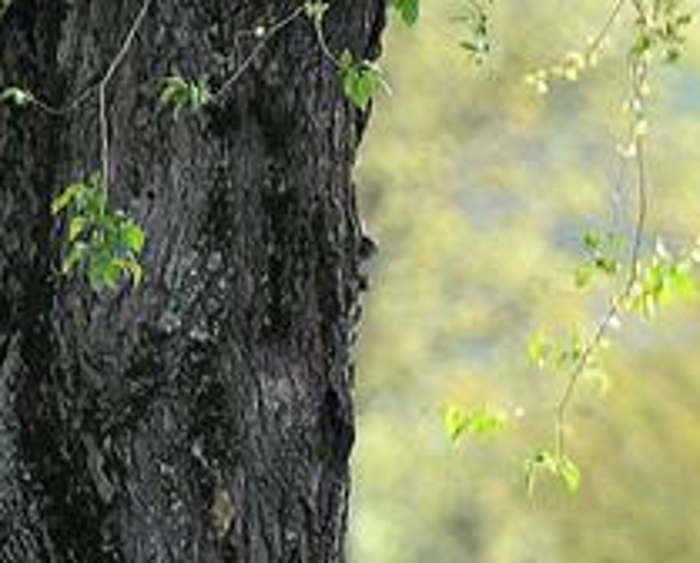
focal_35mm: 832
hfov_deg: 2.3
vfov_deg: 1.9
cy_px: 1413
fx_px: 17269
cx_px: 2187
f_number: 5
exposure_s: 1/1000
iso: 400
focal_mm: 116
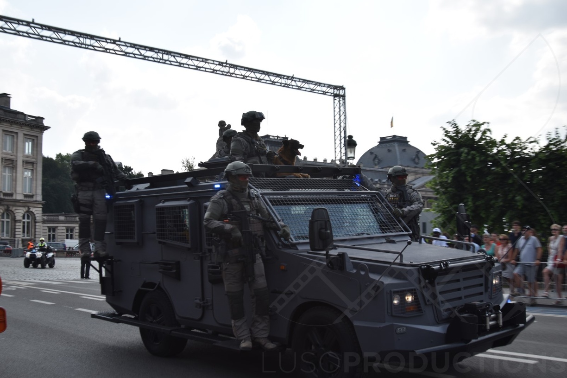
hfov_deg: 46.4
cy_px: 189
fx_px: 661
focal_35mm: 42
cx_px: 284
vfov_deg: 31.9
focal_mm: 28
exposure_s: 1/320
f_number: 9
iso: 100
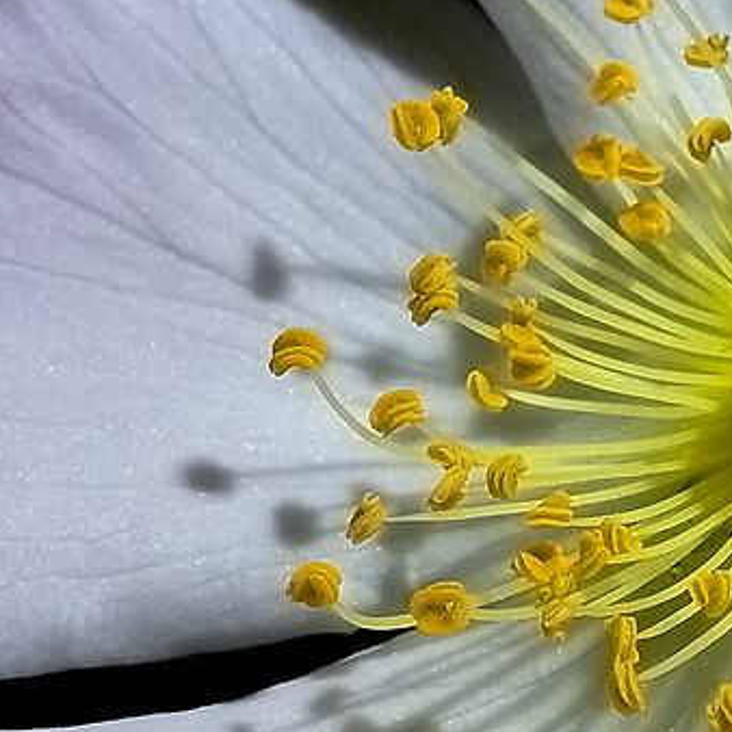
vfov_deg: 1.3
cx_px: 985
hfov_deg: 1.3
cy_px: 117
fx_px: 32513
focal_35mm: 1359
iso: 100
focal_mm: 150
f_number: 16
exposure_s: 5
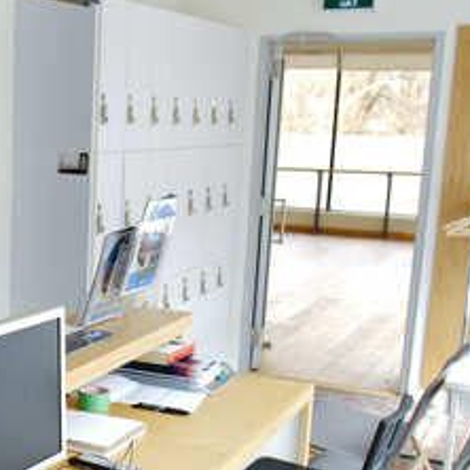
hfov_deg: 25.3
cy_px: 326
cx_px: -74
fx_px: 952
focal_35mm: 62
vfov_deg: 27.5
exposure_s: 1/40
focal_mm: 12
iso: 80
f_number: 3.5
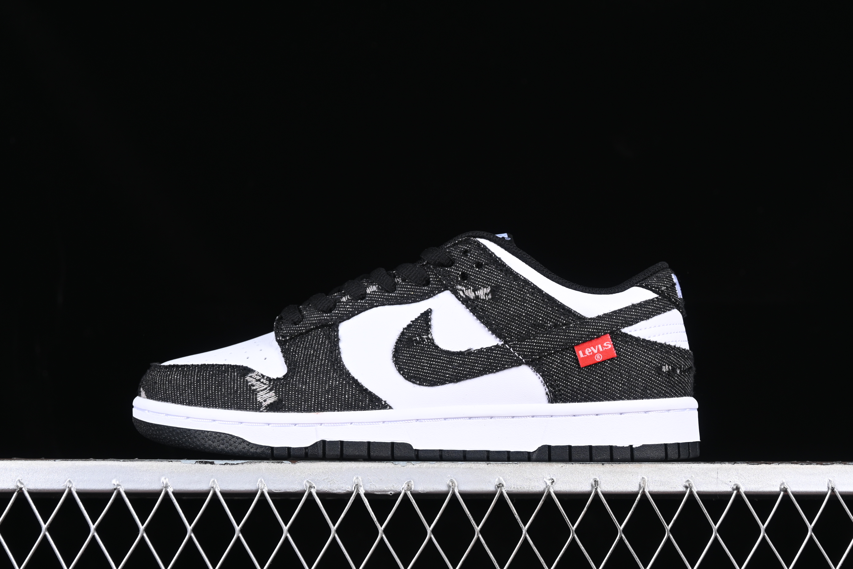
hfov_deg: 27.0
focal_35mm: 75
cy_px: 284
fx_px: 1777
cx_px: 426
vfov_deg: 18.2
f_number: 7.1
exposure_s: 1/80
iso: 160
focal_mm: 50
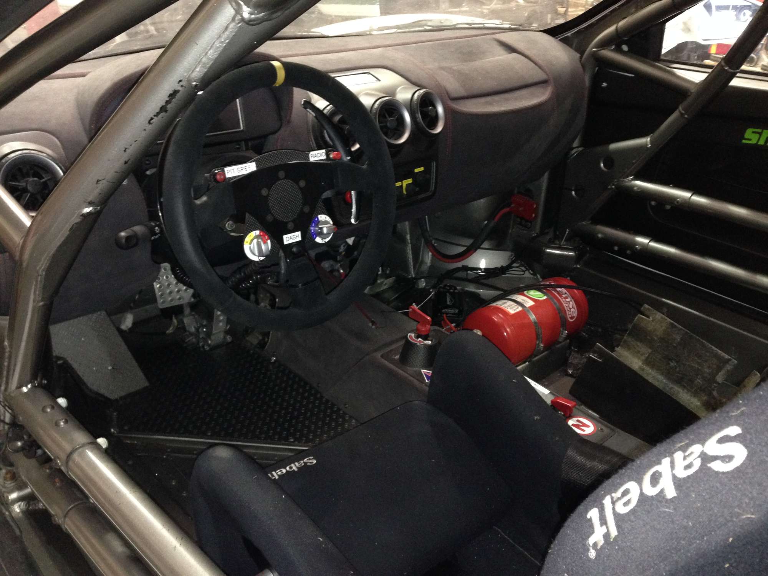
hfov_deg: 55.4
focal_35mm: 33
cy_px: 288
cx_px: 384
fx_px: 732
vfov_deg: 42.9
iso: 320
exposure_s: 1/16
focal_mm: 4.12
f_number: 2.4
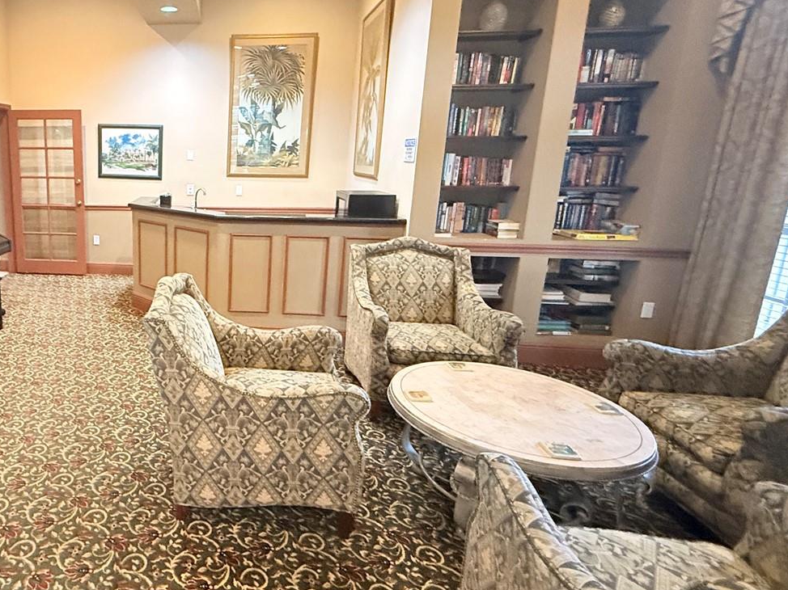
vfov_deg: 58.7
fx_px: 523
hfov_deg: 67.4
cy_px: 265
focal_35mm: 23
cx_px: 164
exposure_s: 1/60
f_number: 2.2
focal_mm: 2.22
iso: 1000
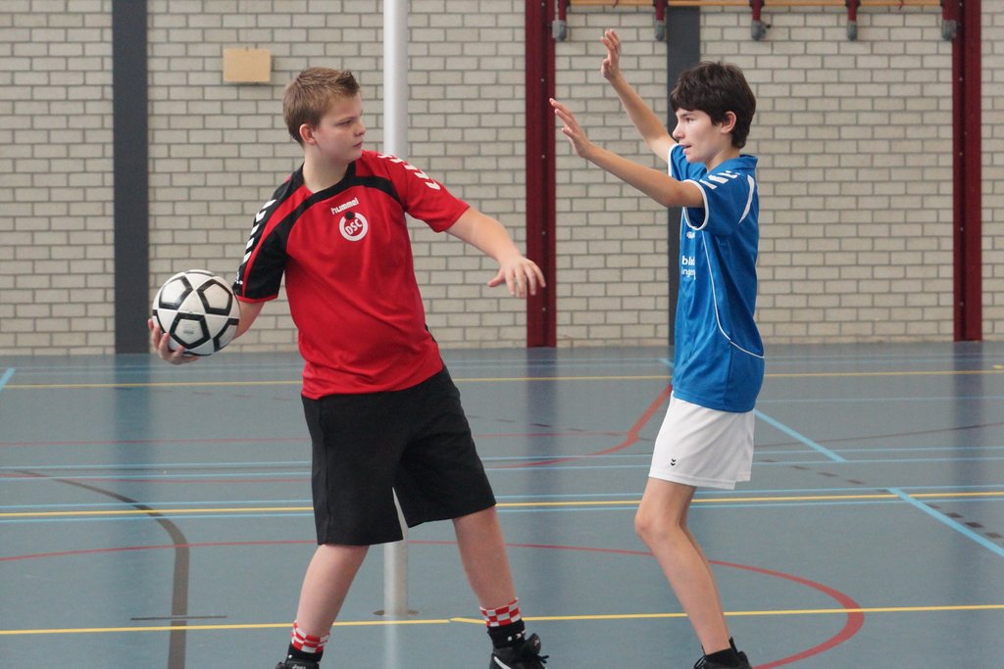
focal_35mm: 75
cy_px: 334
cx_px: 502
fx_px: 2092
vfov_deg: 18.2
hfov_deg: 27.0
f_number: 4
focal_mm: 50
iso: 1250
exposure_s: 1/200
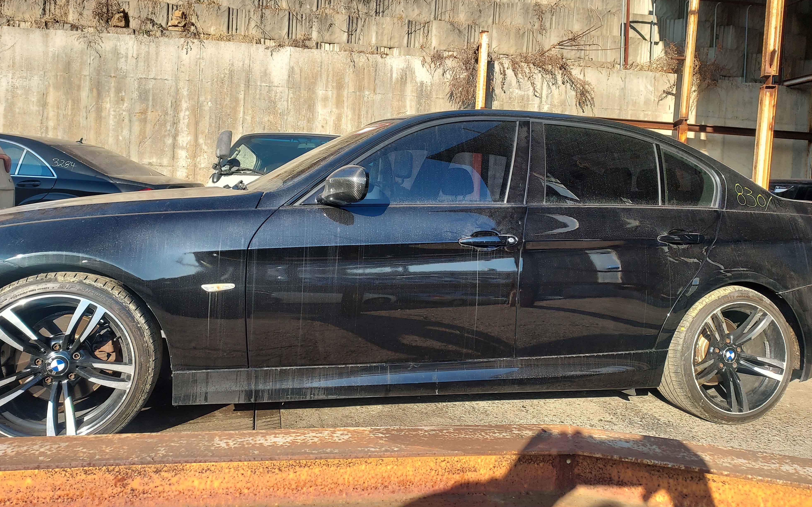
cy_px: 213
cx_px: 401
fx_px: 575
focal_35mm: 26
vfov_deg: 47.4
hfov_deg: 70.4
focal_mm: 4.6
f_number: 1.8
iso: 40
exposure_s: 1/467
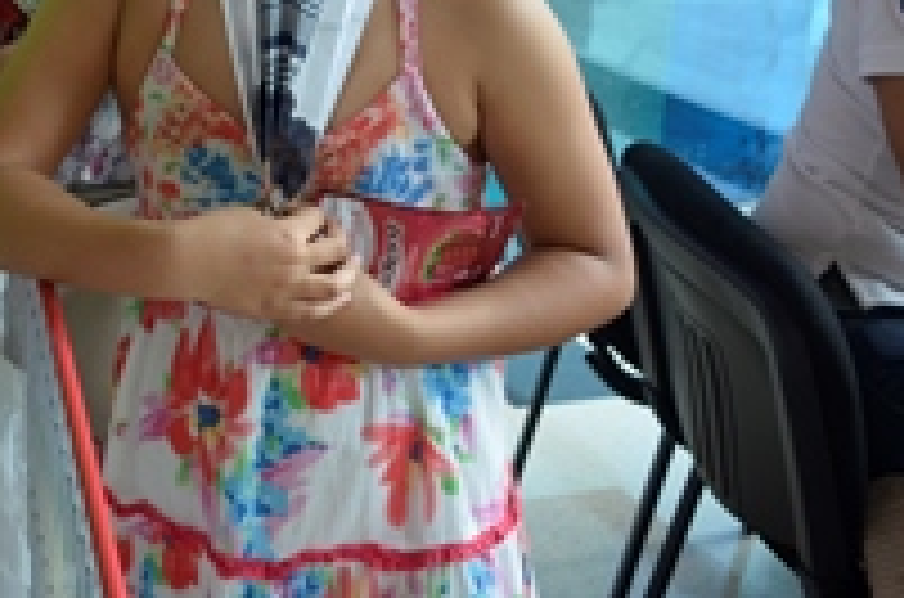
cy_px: -81
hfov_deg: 26.3
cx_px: -90
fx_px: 1779
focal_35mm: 71
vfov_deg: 18.3
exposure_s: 1/100
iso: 400
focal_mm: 18
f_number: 3.5
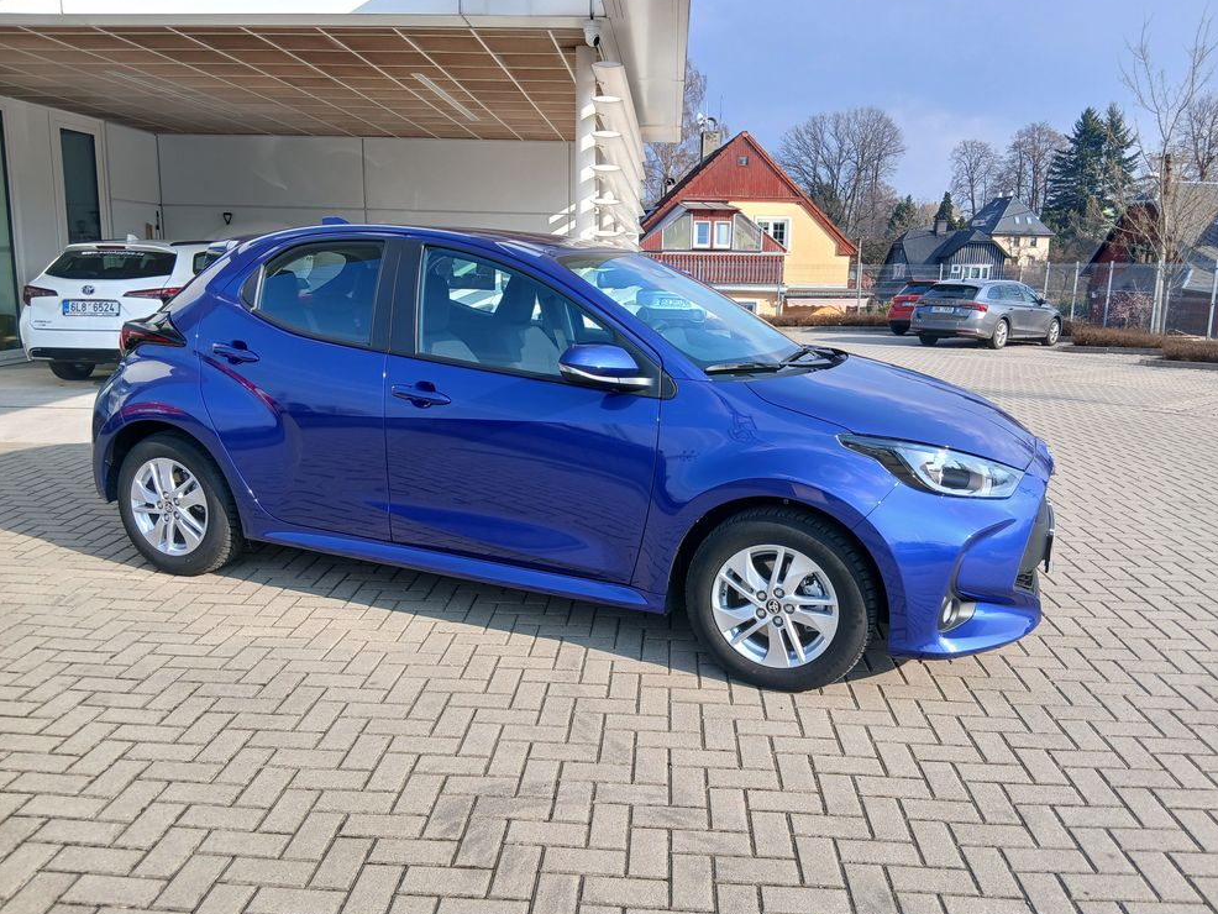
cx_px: 629
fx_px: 950
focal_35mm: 27
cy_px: 457
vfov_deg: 51.4
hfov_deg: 65.3
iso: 20
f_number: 1.8
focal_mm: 3.98
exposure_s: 1/253
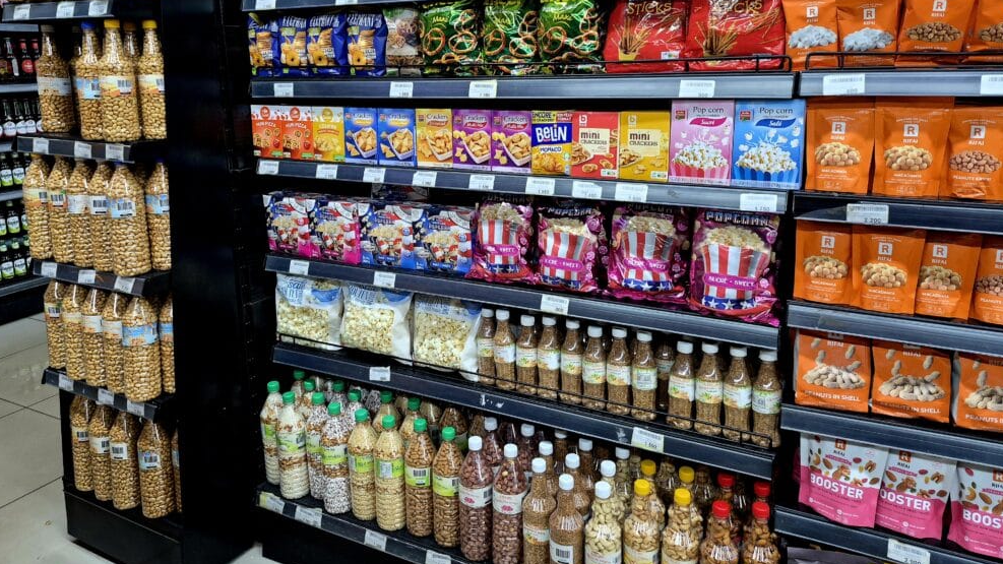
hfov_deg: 71.9
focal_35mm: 26
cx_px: 494
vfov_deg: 43.9
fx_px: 691
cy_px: 203
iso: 500
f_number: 1.8
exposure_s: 1/100
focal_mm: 5.4
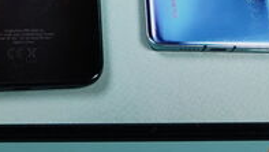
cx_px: 198
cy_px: -53
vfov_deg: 5.9
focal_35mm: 203
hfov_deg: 10.6
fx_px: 1449
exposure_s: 1/200
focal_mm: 46
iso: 1600
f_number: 8
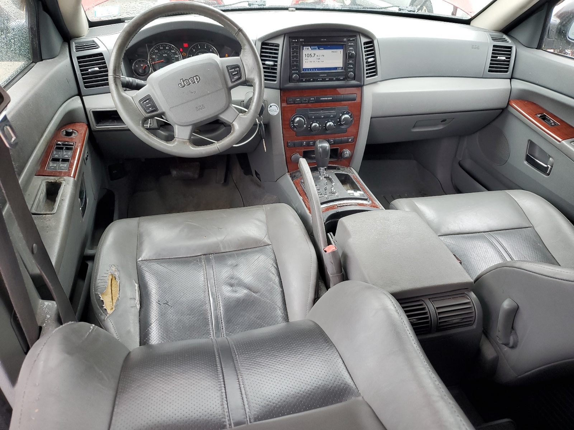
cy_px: 215
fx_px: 431
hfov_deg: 67.3
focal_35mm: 26
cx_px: 287
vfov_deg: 53.1
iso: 59
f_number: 1.5
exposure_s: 1/120
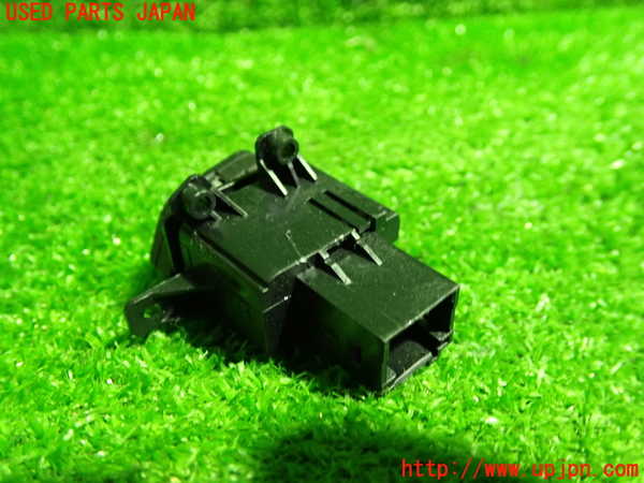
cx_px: 322
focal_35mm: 30
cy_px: 242
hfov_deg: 60.0
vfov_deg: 46.8
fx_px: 558
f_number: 2.3
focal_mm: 5.4
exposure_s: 1/30
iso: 800
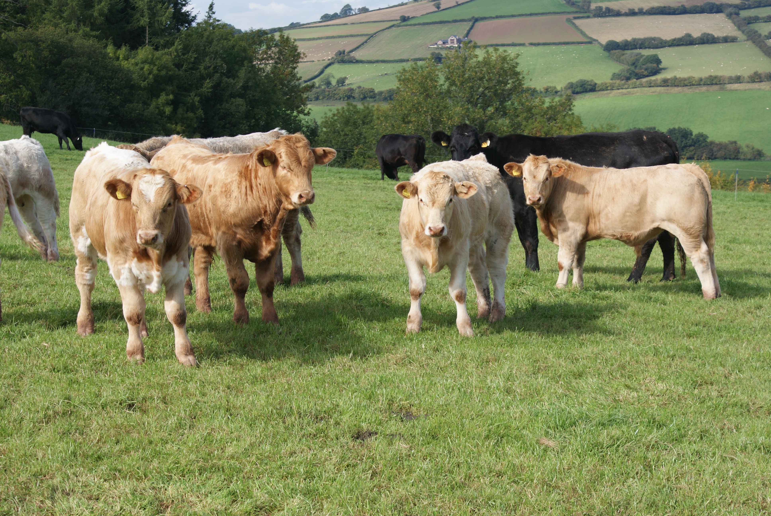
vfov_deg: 16.6
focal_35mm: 82
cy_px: 258
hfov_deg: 24.6
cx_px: 386
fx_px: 1769
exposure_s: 1/200
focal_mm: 55
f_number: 8
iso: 100
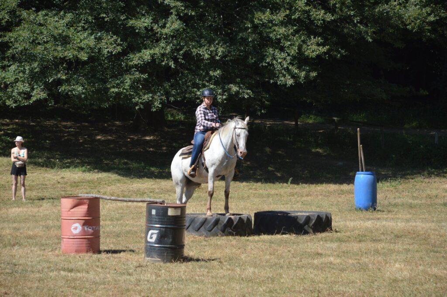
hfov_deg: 10.2
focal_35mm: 202
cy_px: 148
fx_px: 2512
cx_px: 224
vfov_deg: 6.8
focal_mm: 135
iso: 800
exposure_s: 1/1000
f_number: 6.3
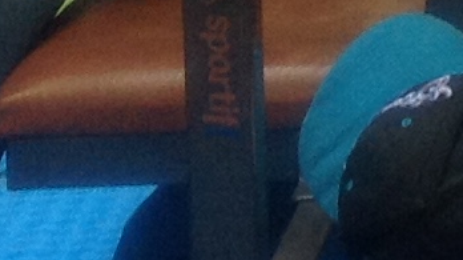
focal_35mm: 284
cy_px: -581
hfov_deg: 6.8
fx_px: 3483
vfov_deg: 4.1
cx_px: 1402
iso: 64
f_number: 2.4
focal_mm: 4.28
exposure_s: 1/40
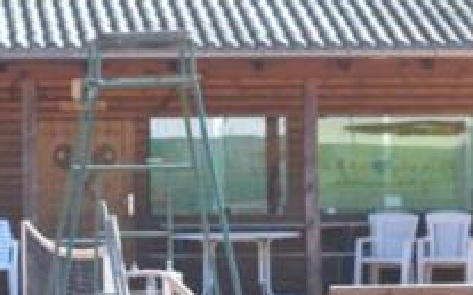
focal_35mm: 269
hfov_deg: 7.8
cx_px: 200
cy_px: 380
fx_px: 3460
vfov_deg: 4.9
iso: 2000
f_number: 10
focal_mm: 55
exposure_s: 1/640
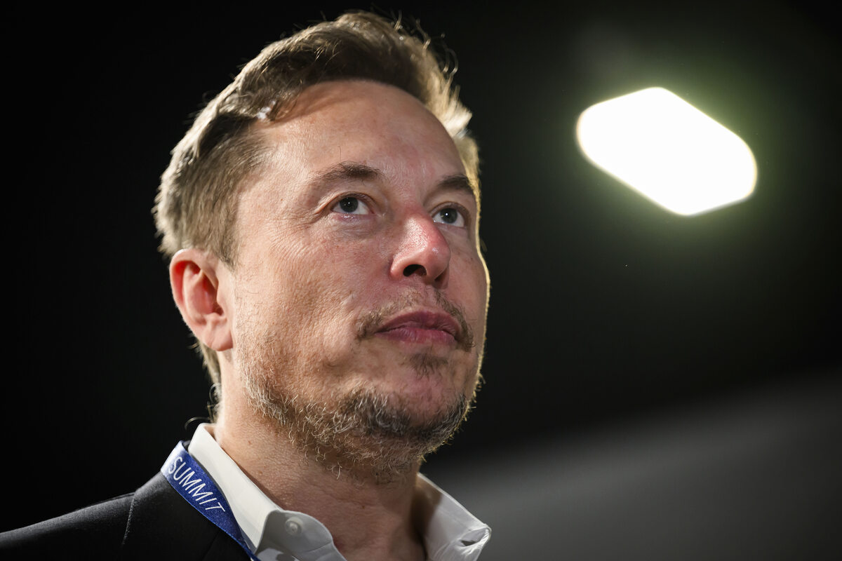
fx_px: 3508
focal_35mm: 150
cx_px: 421
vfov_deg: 9.1
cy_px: 280
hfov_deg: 13.7
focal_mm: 150
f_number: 2.8
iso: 3200
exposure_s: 1/100
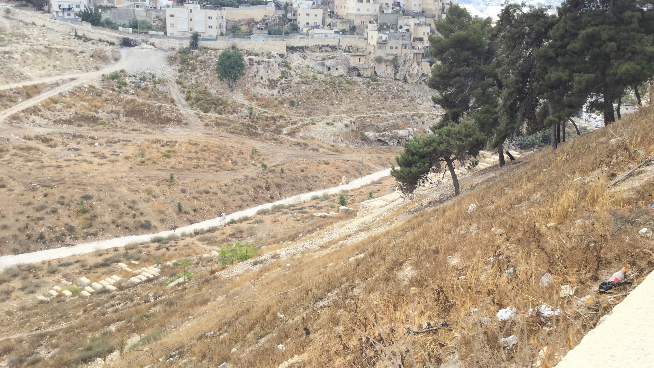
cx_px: 328
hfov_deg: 58.0
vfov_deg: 34.6
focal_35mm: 34
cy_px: 163
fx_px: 590
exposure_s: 1/269
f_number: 2.4
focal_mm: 3.3
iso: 25
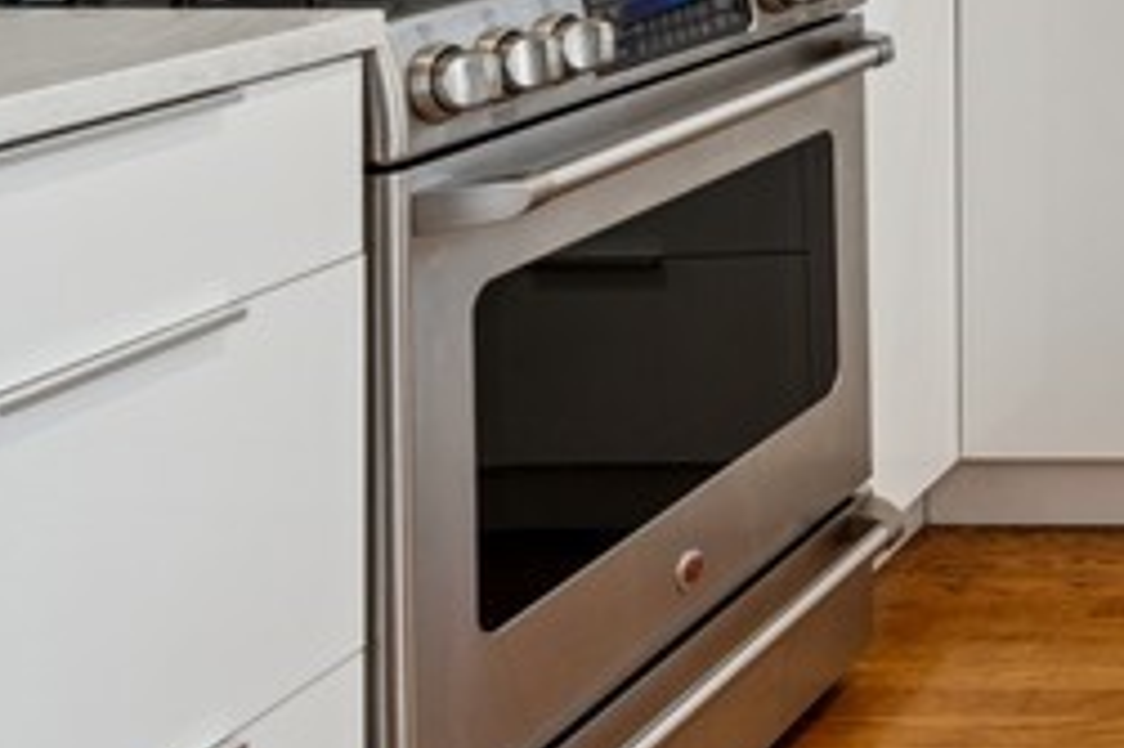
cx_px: 1858
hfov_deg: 23.2
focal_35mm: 61
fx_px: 1903
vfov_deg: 20.0
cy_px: -282
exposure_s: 1/15
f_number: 8
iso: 320
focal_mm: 17
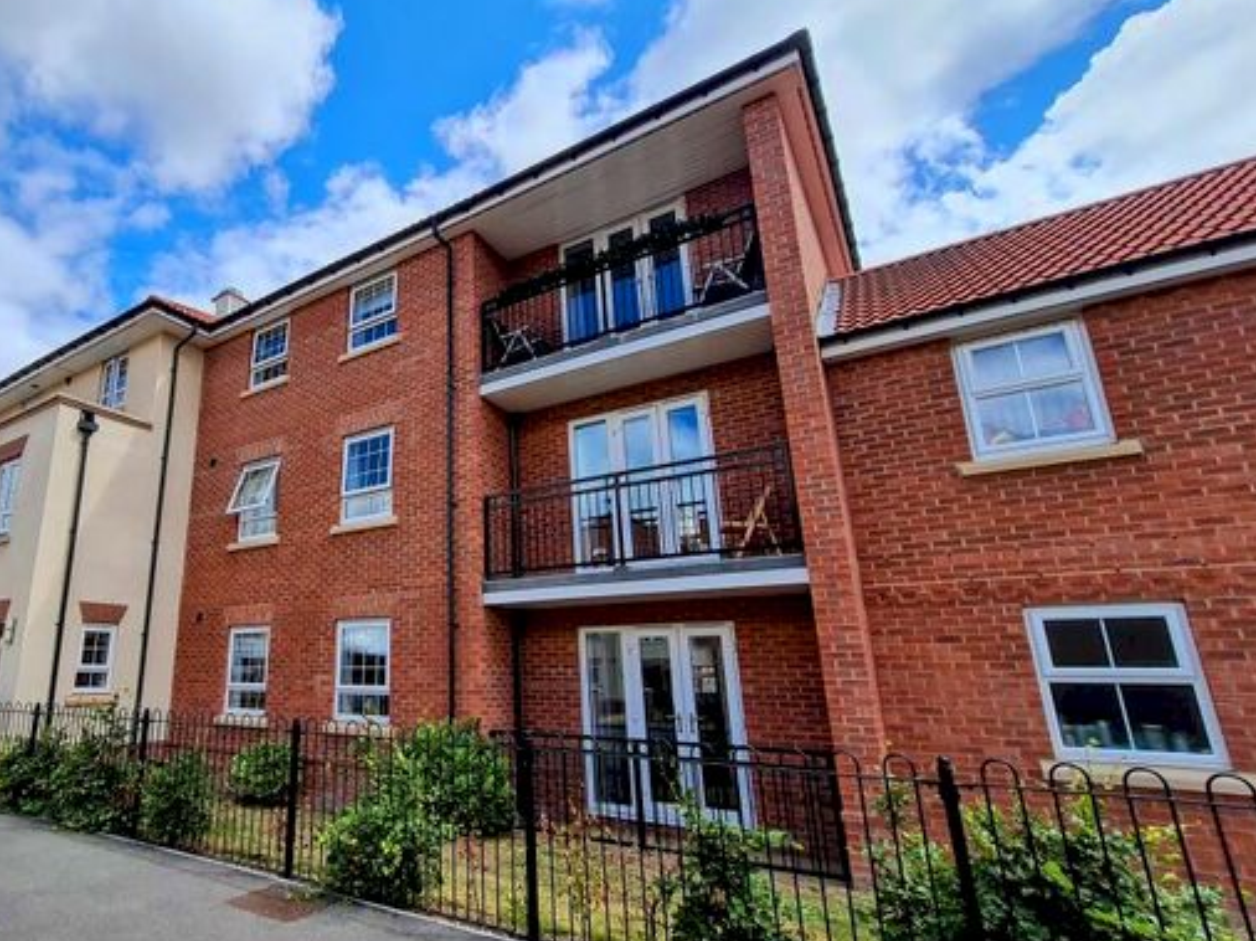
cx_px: 402
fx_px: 653
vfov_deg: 71.5
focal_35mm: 18
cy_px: 493
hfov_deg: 84.2
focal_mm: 1.74
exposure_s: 1/1376
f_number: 2.2
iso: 50
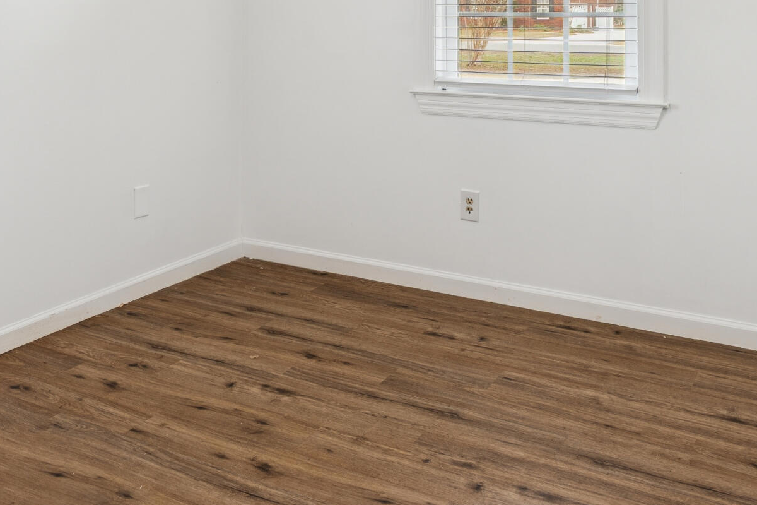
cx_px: 360
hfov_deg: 48.4
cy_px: 20
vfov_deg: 31.3
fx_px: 841
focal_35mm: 40
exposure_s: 1/13
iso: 100
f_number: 10
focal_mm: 16
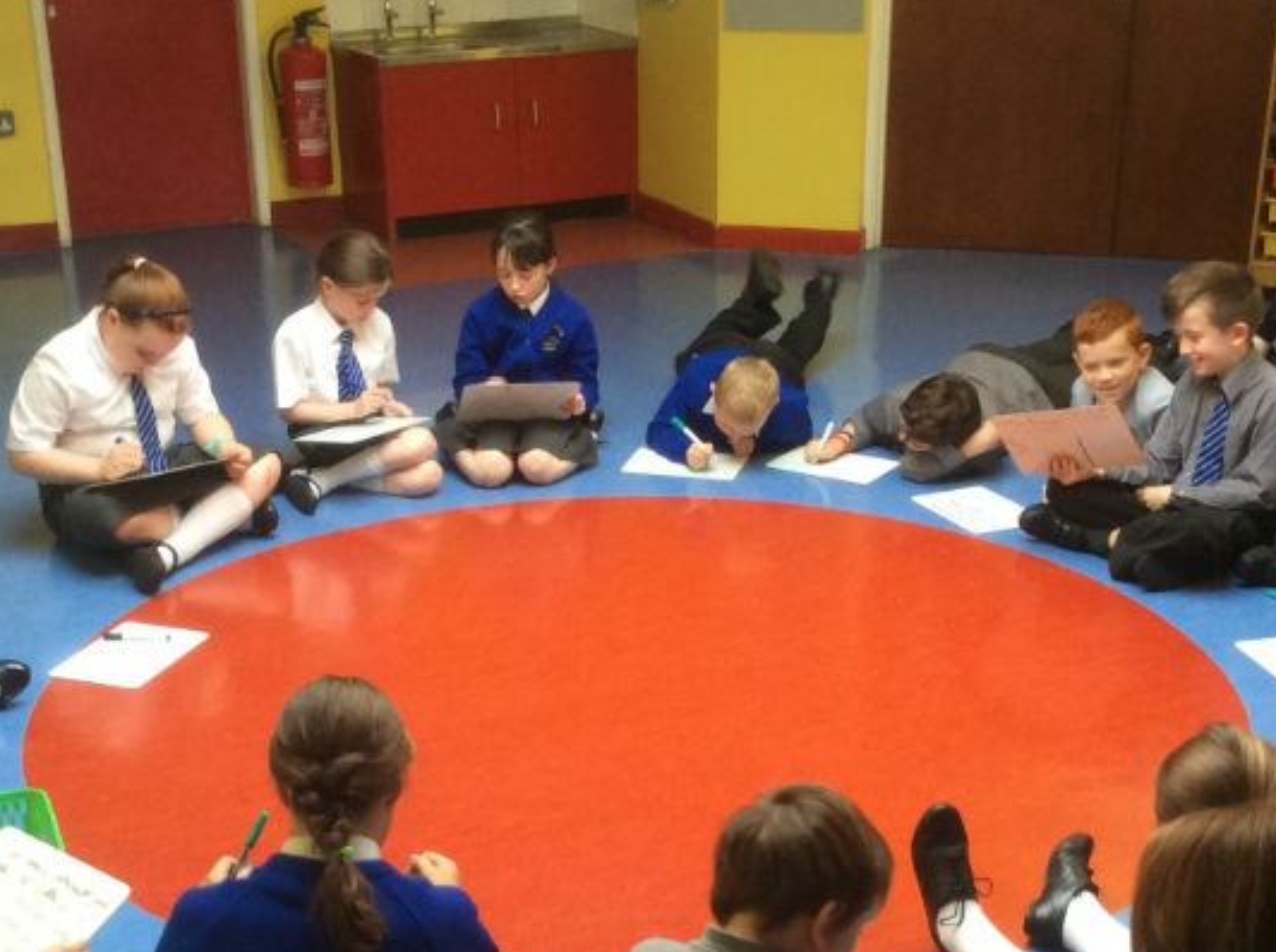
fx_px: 2171
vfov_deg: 24.6
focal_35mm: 59
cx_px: 614
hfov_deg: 32.8
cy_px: 631
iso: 80
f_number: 2.4
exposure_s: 1/24
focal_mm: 3.3
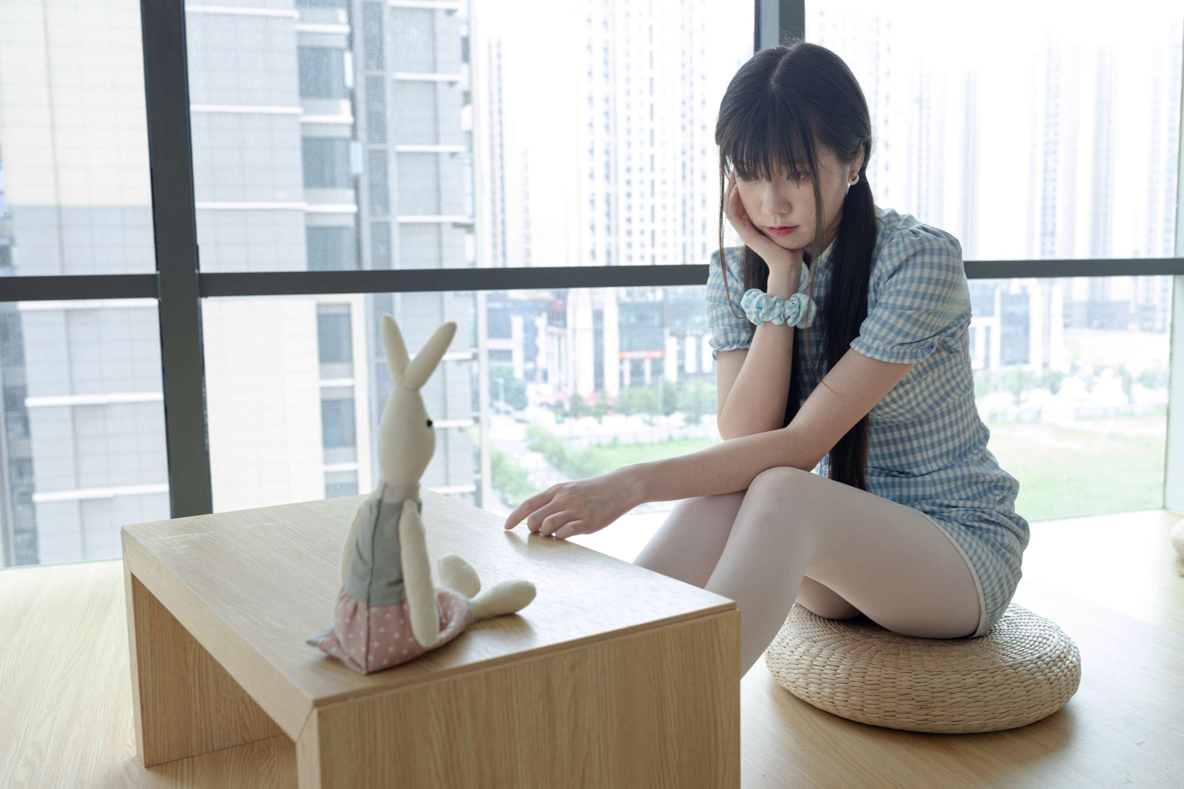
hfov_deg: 55.8
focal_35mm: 34
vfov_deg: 38.9
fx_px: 1118
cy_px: 394
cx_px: 592
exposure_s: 1/60
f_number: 5
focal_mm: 35
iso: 250
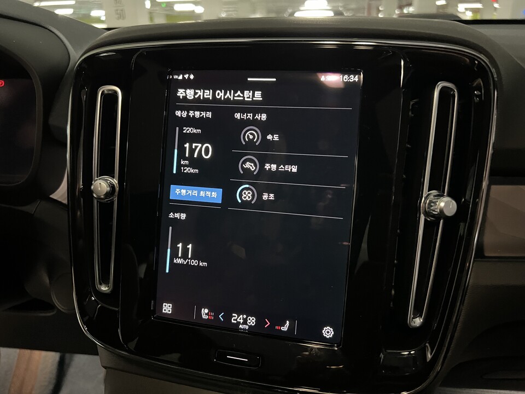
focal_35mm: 26
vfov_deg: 53.1
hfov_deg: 67.3
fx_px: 394
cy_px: 197
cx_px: 262
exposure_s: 1/26
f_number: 1.5
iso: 1000
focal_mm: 5.7
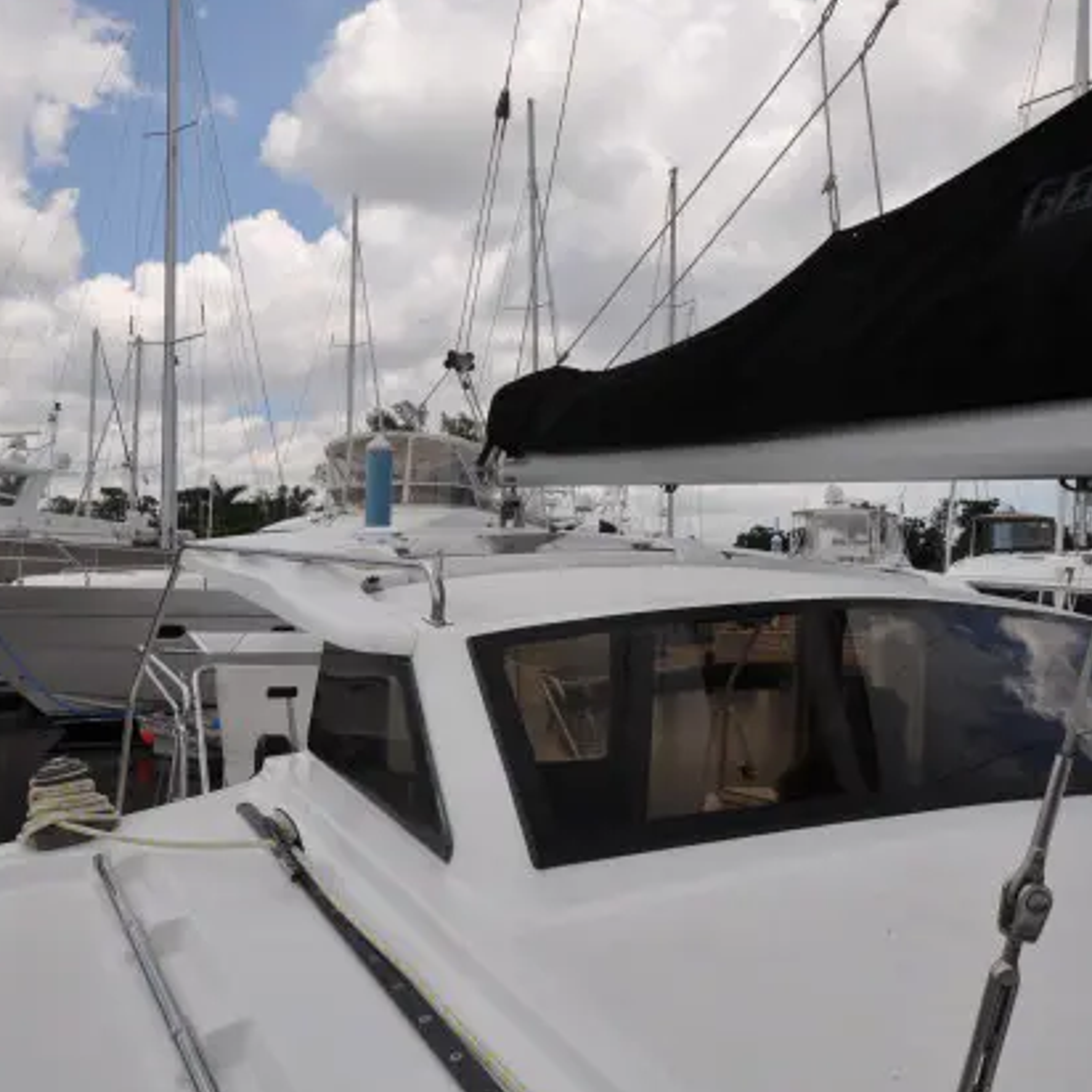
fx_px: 1059
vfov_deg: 54.6
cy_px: 539
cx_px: 631
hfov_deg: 54.3
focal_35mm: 30
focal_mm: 15
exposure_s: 1/400
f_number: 10
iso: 200
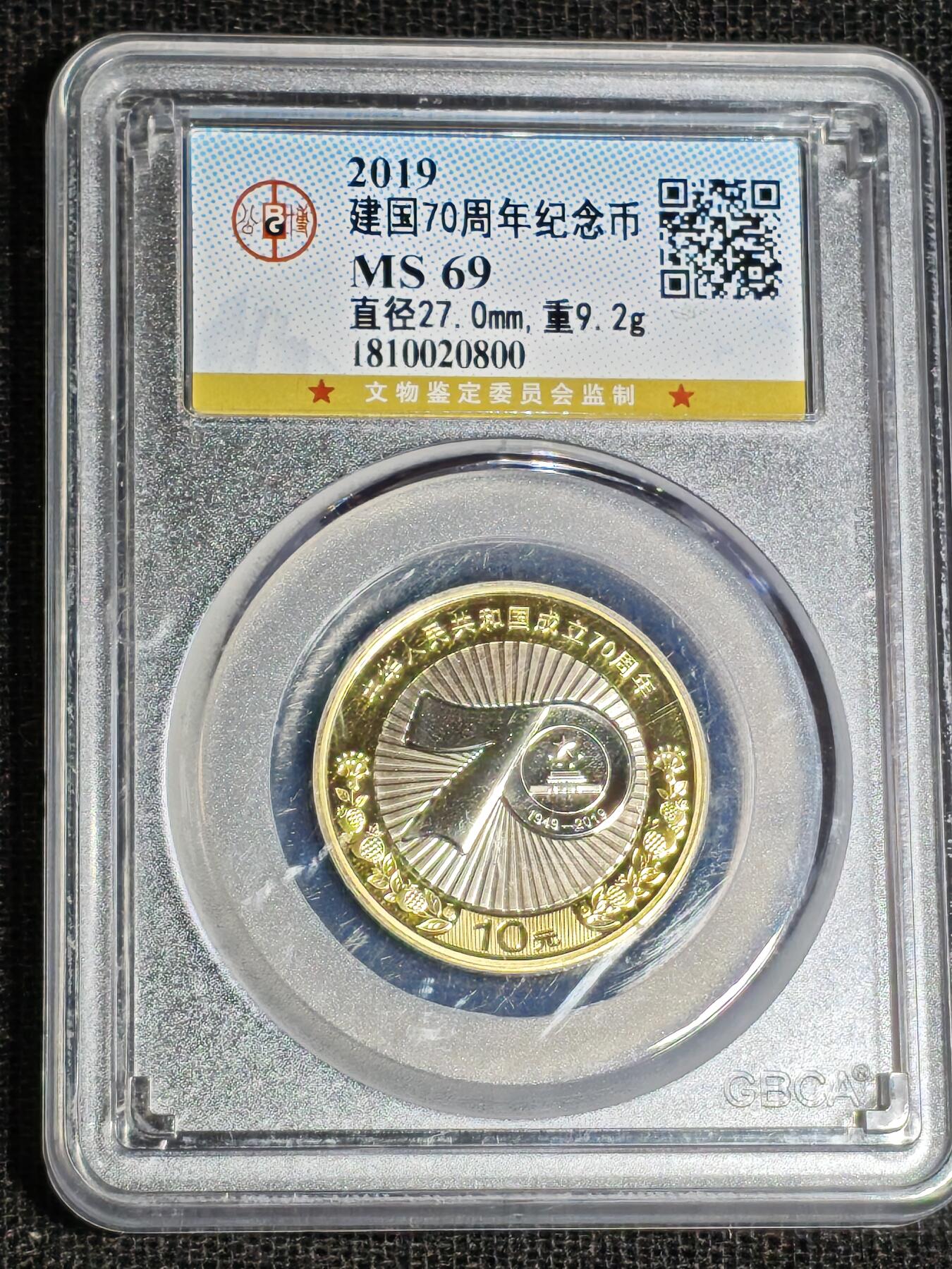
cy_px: 634
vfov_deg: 16.4
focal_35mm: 120
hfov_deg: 12.3
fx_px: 4400
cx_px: 476
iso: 50
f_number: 1.5
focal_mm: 4.94
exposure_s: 1/810
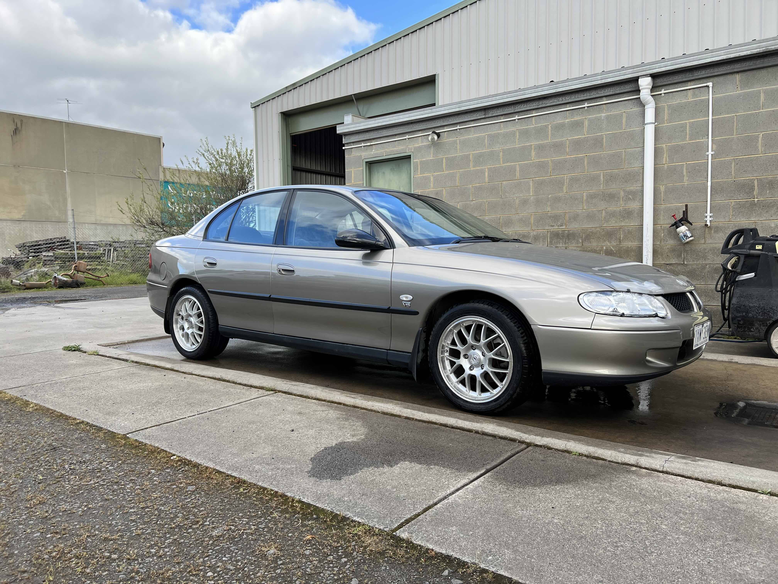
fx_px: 584
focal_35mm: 26
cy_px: 292
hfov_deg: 67.3
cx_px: 389
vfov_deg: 53.1
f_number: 1.5
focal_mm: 5.7
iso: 50
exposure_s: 1/775
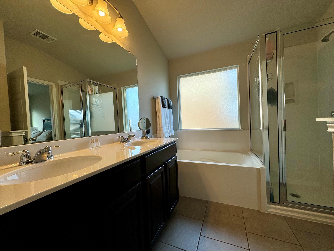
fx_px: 135
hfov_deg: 102.1
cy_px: 126
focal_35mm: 14
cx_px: 167
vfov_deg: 85.7
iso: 40
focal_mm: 2.22
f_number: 2.2
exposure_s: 1/173
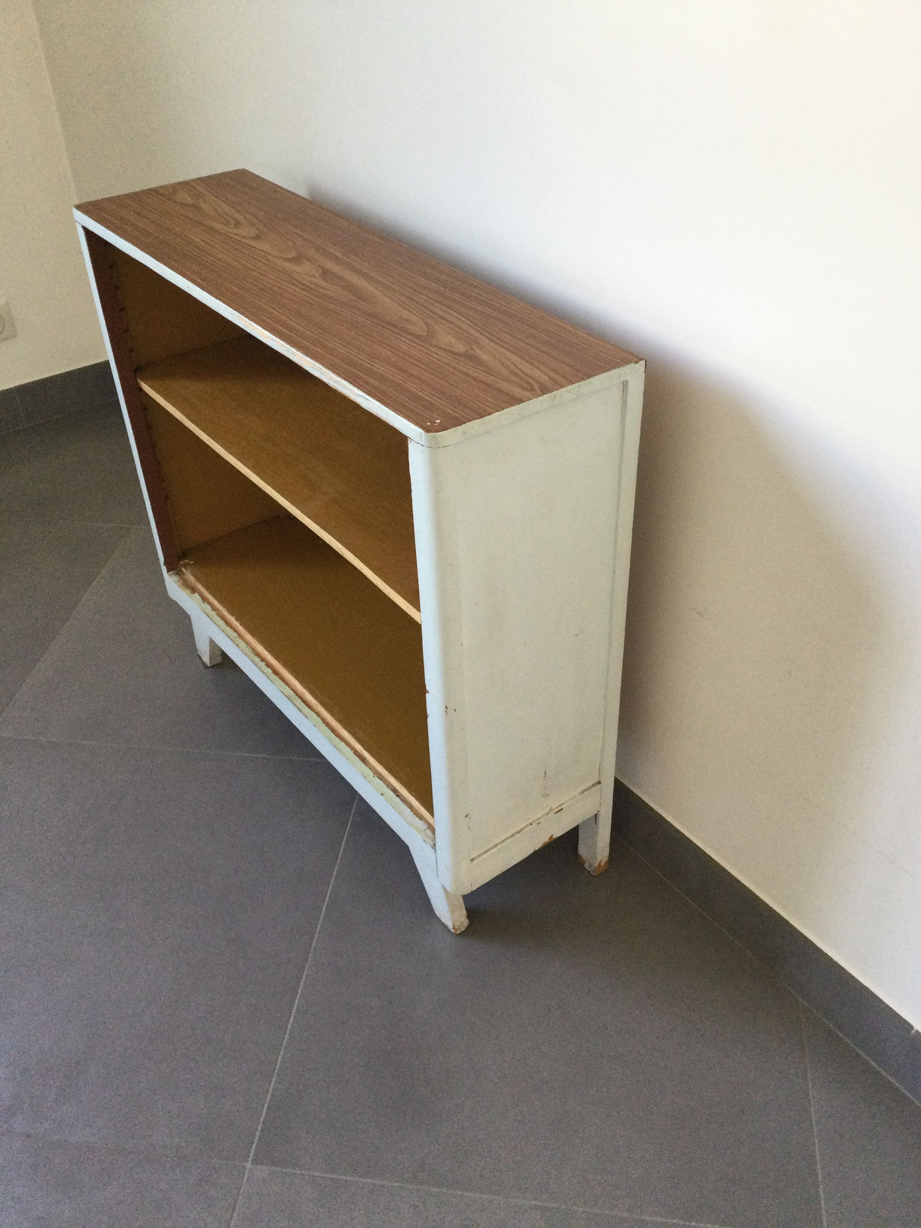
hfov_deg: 45.4
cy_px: 614
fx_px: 1100
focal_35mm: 31
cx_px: 460
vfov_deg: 58.4
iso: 64
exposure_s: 1/33
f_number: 2.4
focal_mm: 3.3
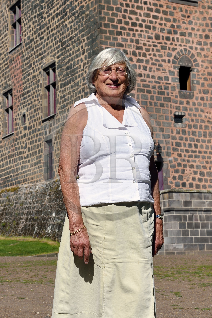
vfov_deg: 28.8
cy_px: 159
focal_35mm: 70
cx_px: 106
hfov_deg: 19.5
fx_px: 618
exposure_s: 1/400
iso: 200
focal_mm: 70
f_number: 16
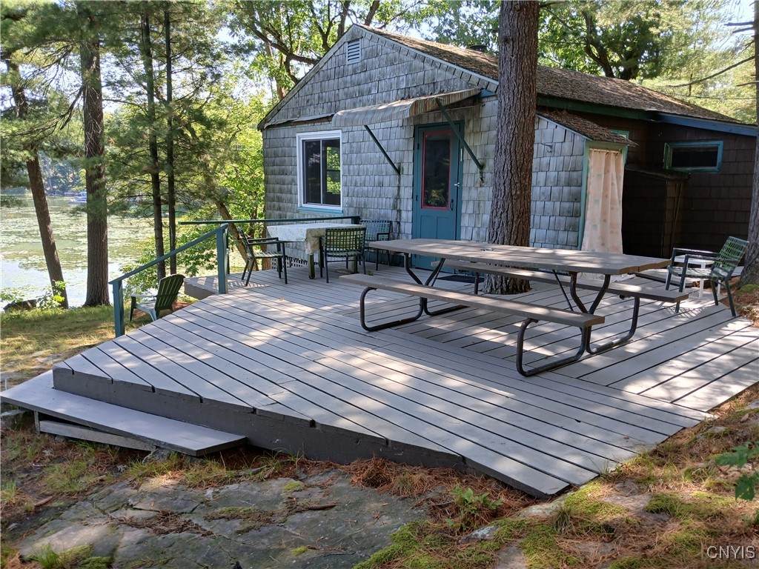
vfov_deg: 53.1
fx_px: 570
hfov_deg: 67.3
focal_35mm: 26
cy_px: 284
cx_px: 380
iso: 20
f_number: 1.8
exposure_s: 1/60
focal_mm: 3.98
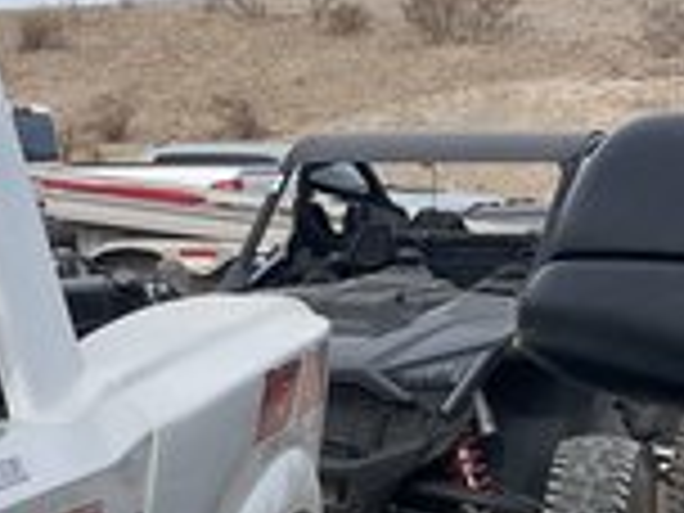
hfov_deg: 12.3
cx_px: -792
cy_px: 765
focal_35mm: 137
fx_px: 2707
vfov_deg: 10.5
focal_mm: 4.2
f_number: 1.6
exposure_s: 1/3300
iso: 32
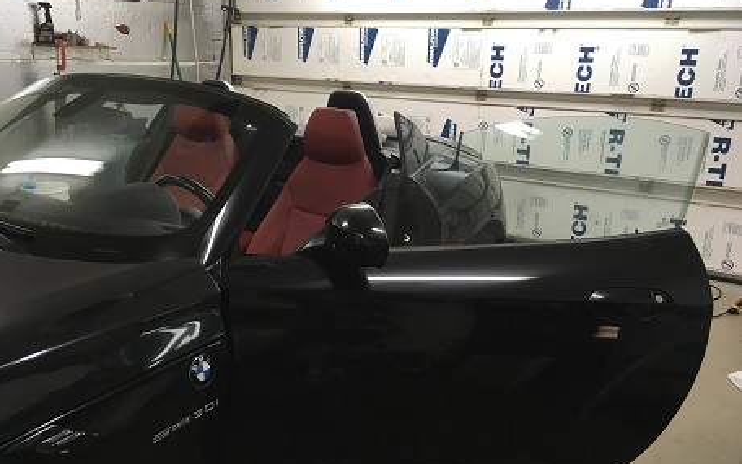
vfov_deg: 40.6
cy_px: 232
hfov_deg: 61.2
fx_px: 627
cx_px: 371
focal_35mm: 31
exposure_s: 1/30
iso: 50
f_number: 2.2
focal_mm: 4.15
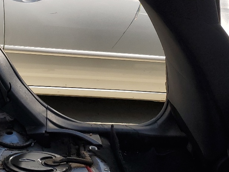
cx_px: 47
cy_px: 51
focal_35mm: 69
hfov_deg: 27.6
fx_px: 456
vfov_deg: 21.2
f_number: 1.5
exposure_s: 1/1667
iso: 50
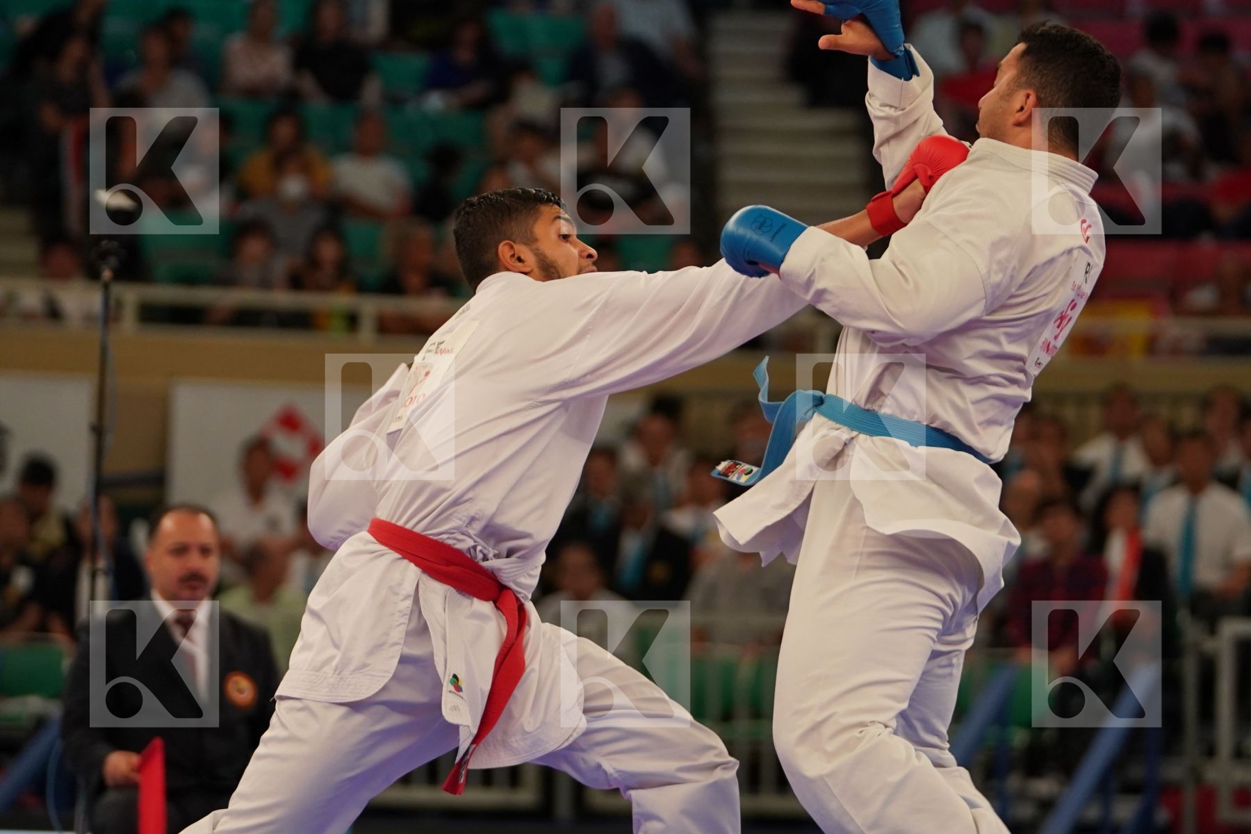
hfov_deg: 9.3
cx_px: 626
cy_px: 417
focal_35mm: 222
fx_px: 7714
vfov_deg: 6.2
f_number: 2.8
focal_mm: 148
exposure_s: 1/1000
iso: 1600
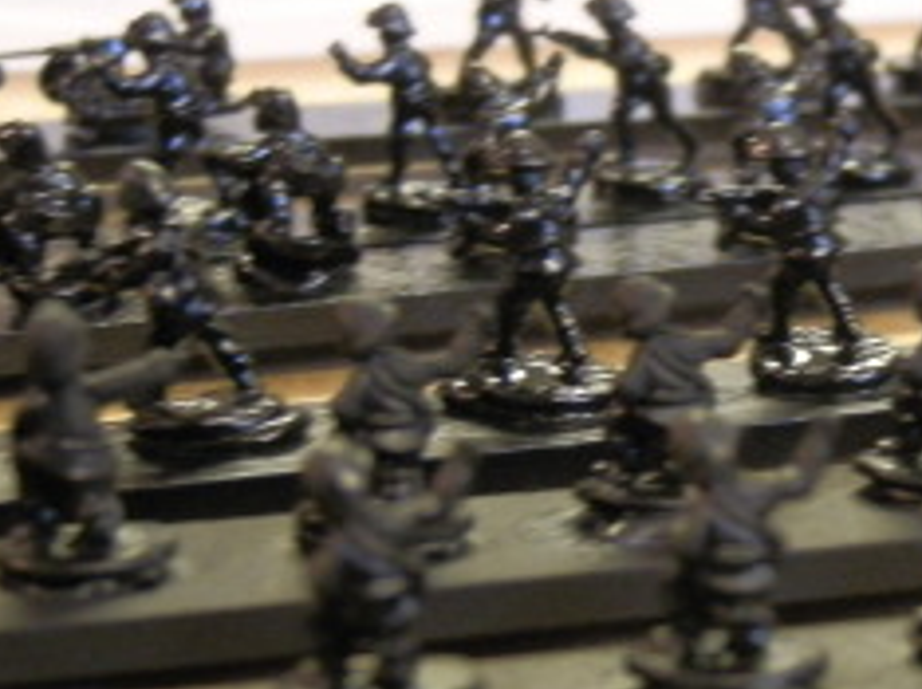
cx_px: 957
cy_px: 390
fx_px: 3725
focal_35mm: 140
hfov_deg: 13.9
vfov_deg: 10.6
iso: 250
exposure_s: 1/8
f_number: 3.7
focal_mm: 10.99
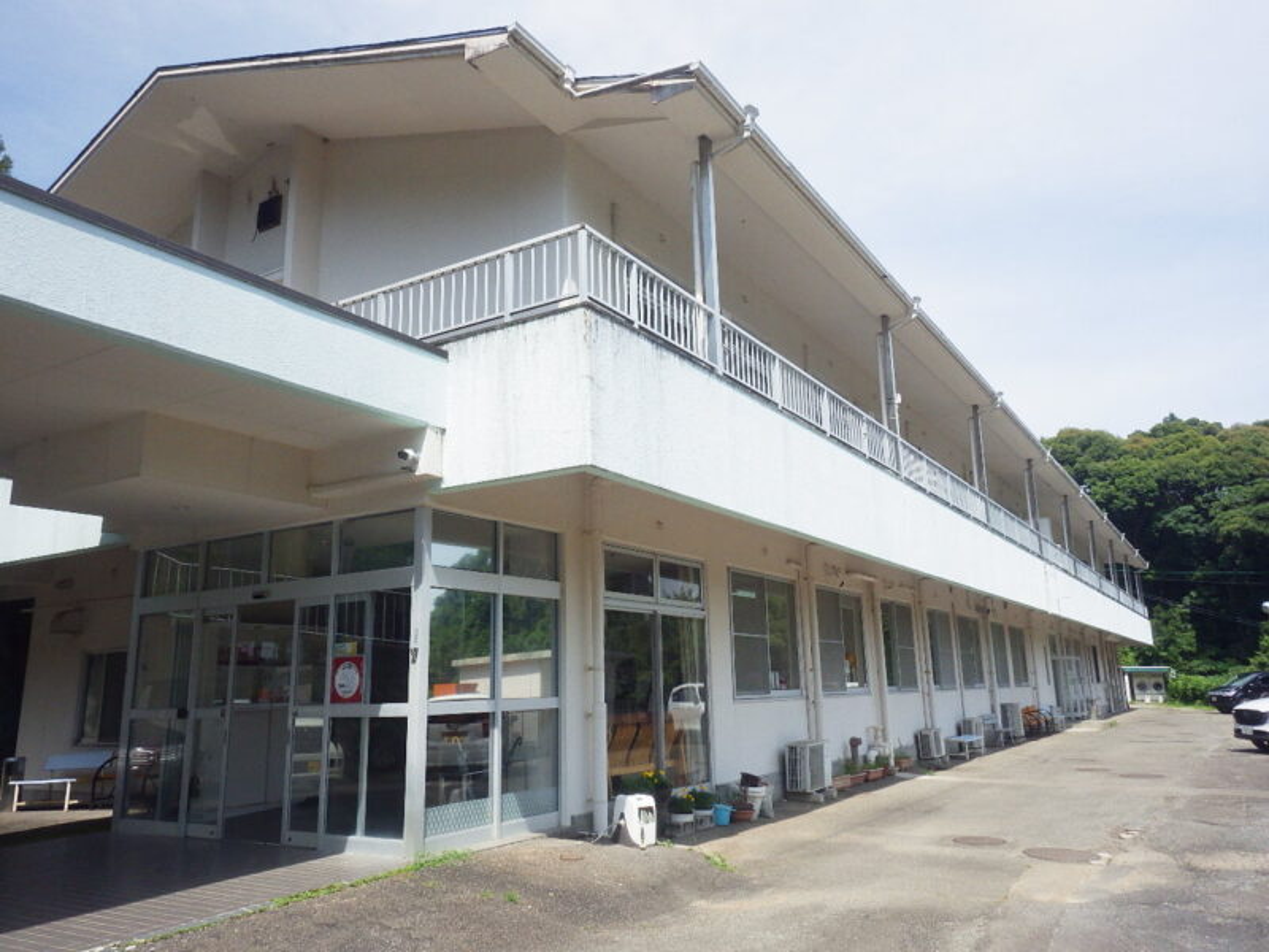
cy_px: 476
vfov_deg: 54.9
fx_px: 916
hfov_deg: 69.4
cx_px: 634
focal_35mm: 25
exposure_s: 1/1000
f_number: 11.3
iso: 250
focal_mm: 4.5
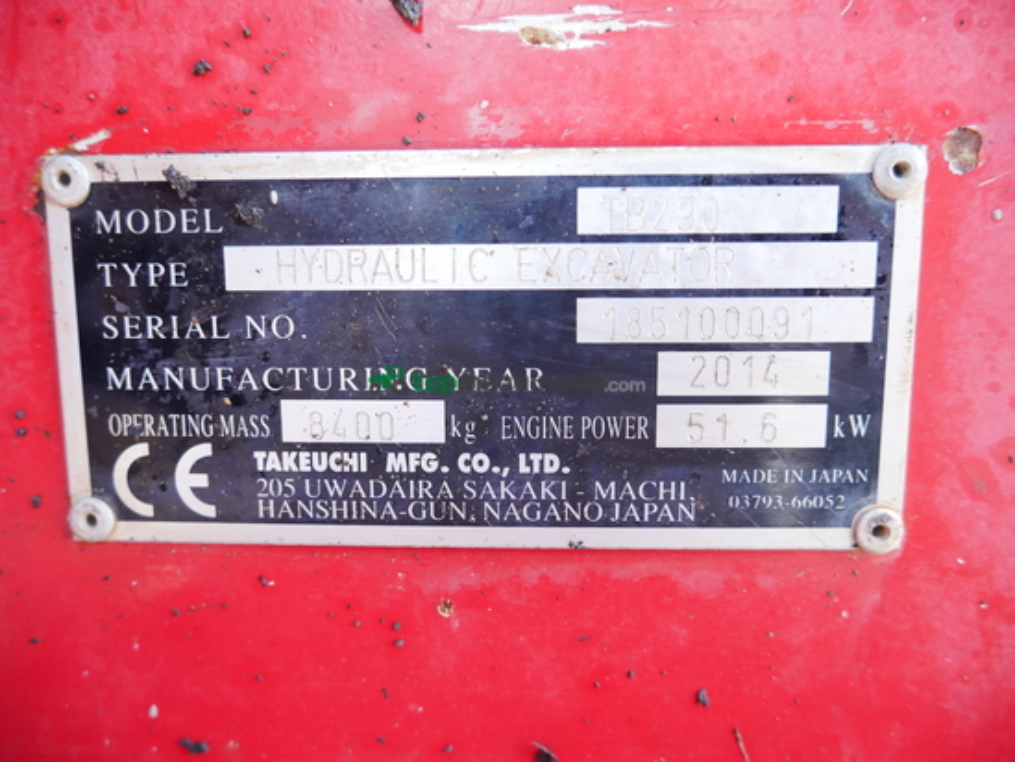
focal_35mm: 30
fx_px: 880
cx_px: 508
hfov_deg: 60.0
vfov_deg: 46.8
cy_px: 381
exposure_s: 1/60
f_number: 3.6
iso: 400
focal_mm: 15
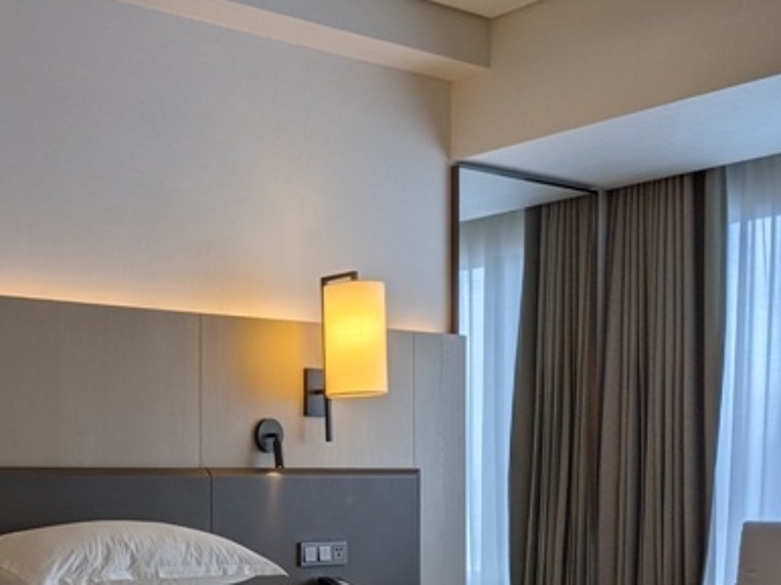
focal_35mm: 56
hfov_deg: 32.3
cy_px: 484
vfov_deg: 25.5
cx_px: 51
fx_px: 1263
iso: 29
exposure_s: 1/217
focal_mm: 4.38
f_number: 1.73
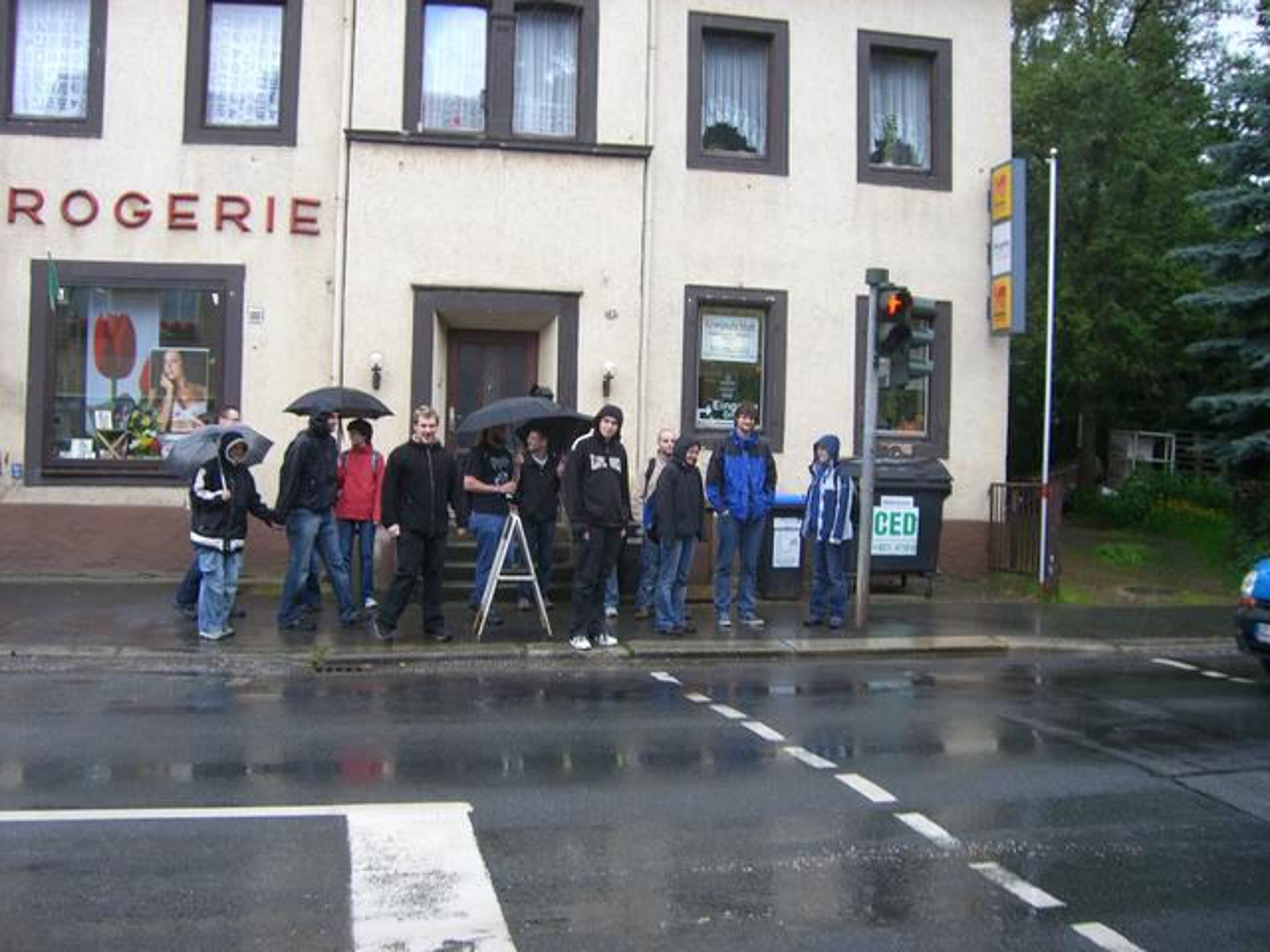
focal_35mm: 38
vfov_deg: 37.7
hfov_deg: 49.0
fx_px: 1394
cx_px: 635
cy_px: 476
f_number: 2.7
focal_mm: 6.2
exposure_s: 1/160
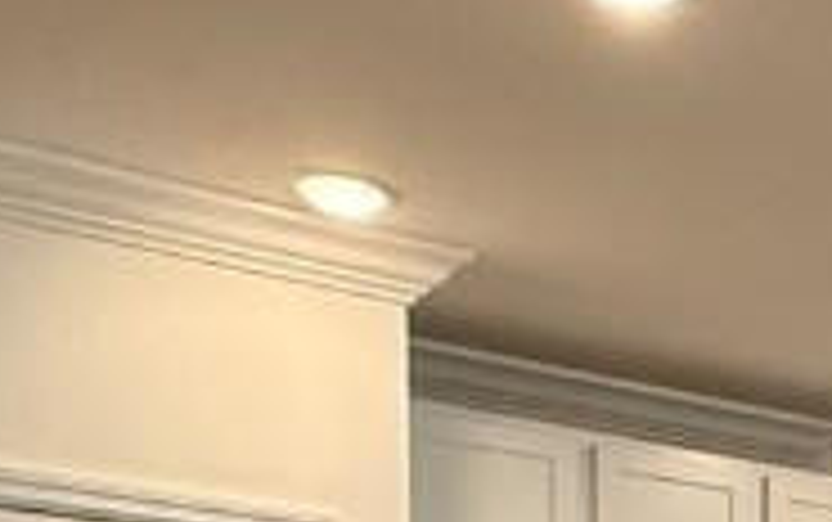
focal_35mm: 82
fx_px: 1861
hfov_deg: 21.4
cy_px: 1143
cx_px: 1223
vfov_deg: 13.1
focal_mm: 2.22
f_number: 2.2
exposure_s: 1/120
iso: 250
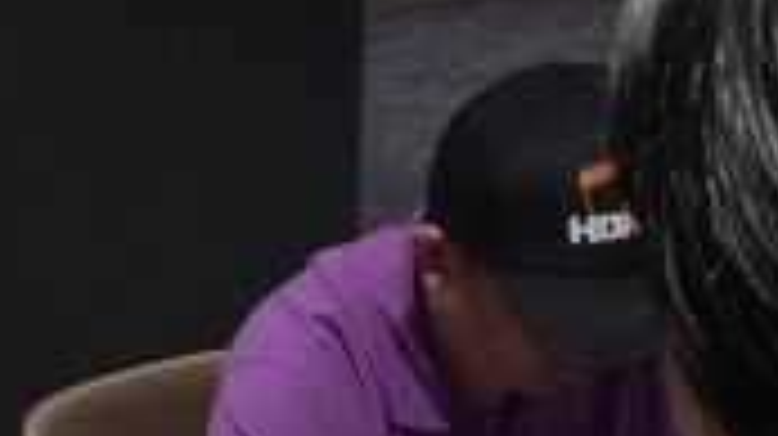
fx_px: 2639
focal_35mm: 128
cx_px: 335
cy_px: 737
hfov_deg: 16.8
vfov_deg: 9.1
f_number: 2.2
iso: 125
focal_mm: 4.15
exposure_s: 1/10
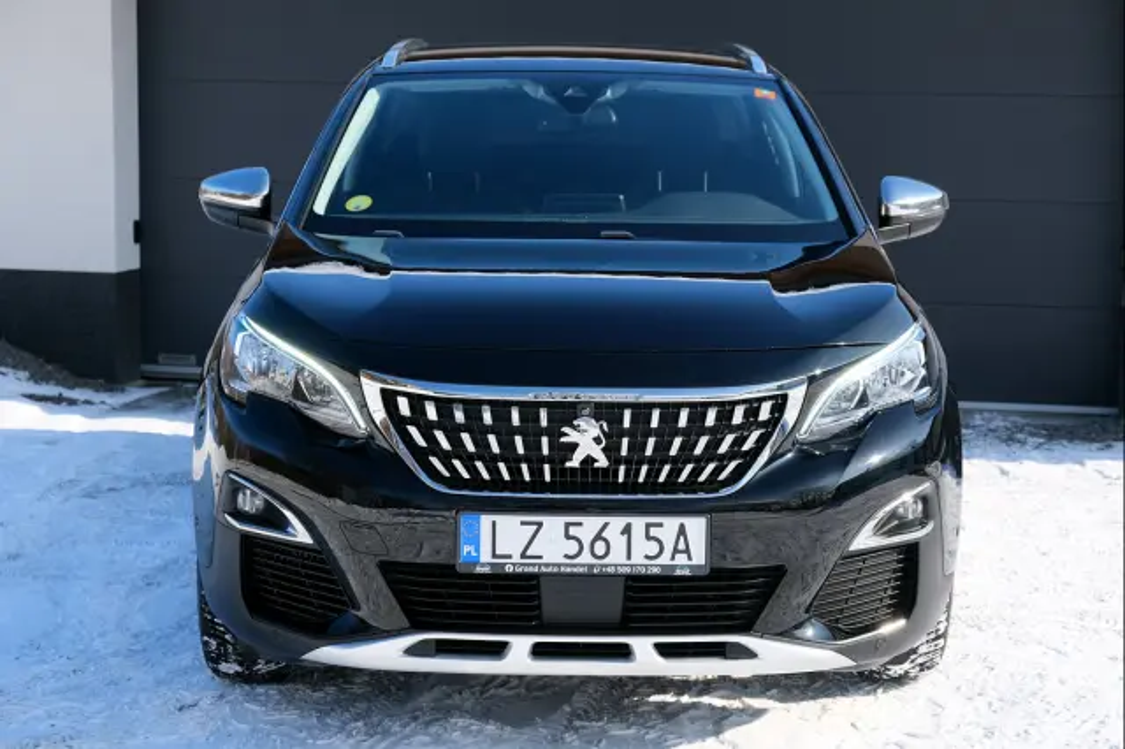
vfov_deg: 21.2
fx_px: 1999
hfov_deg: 31.4
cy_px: 374
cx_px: 562
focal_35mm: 64
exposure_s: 1/640
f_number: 5.6
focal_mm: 42.5
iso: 320
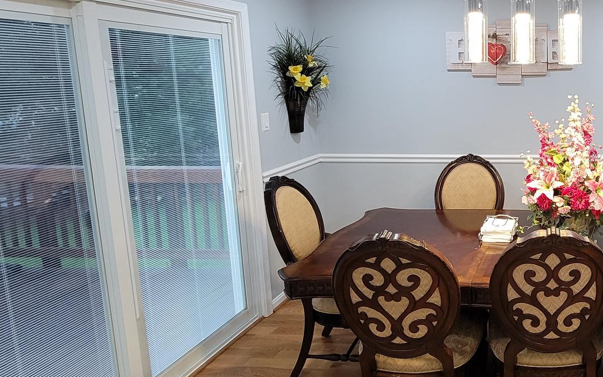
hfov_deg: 60.4
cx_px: 535
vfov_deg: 46.9
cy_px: 131
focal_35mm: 26
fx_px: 427
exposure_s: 1/40
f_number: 2.2
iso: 320
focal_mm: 2.2
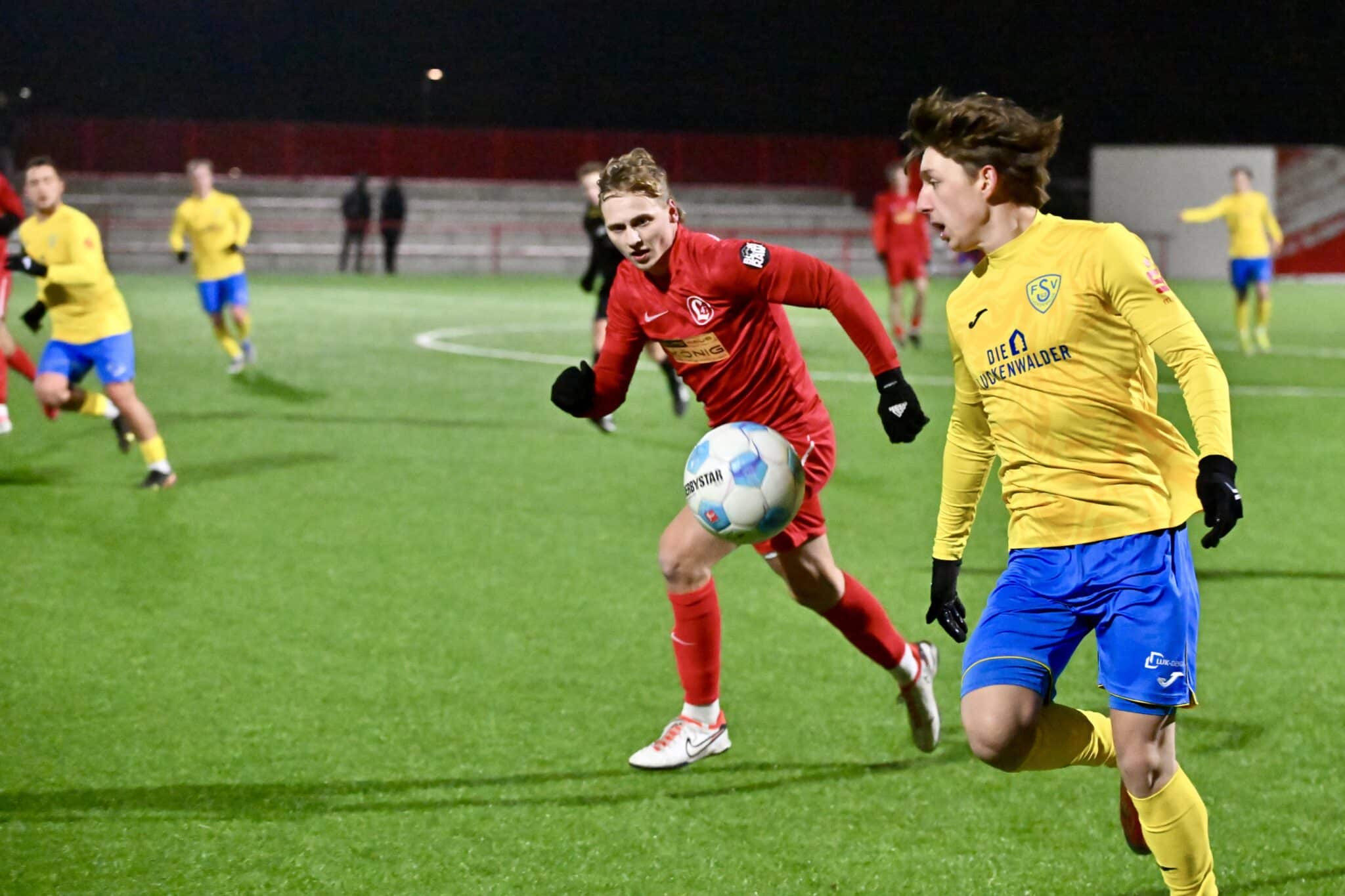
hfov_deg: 22.1
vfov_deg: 14.9
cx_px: 672
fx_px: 3437
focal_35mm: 92
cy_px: 448
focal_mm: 92
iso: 10000
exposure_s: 1/1250
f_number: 3.2
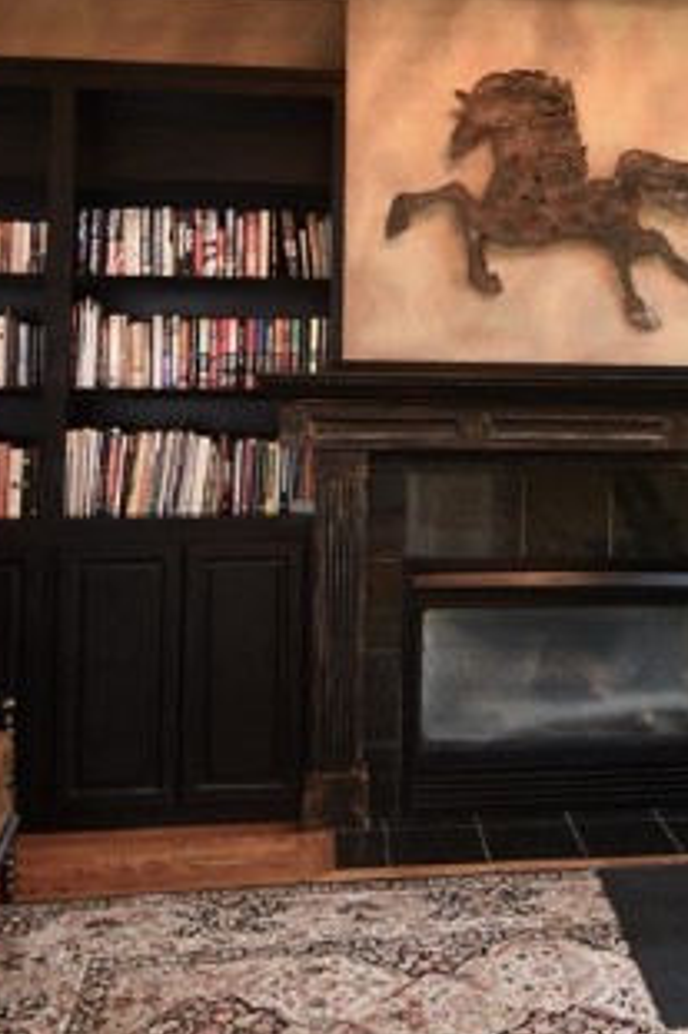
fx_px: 1205
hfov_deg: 31.2
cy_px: 253
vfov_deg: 44.8
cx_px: 535
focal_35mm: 42
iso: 720
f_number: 4
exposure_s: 1/60
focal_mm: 11.5
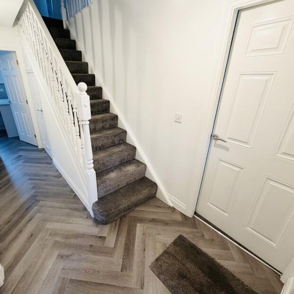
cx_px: 130
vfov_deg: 84.0
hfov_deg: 83.6
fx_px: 163
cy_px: 145
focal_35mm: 17
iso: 200
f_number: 2.2
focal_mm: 2.22
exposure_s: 1/50
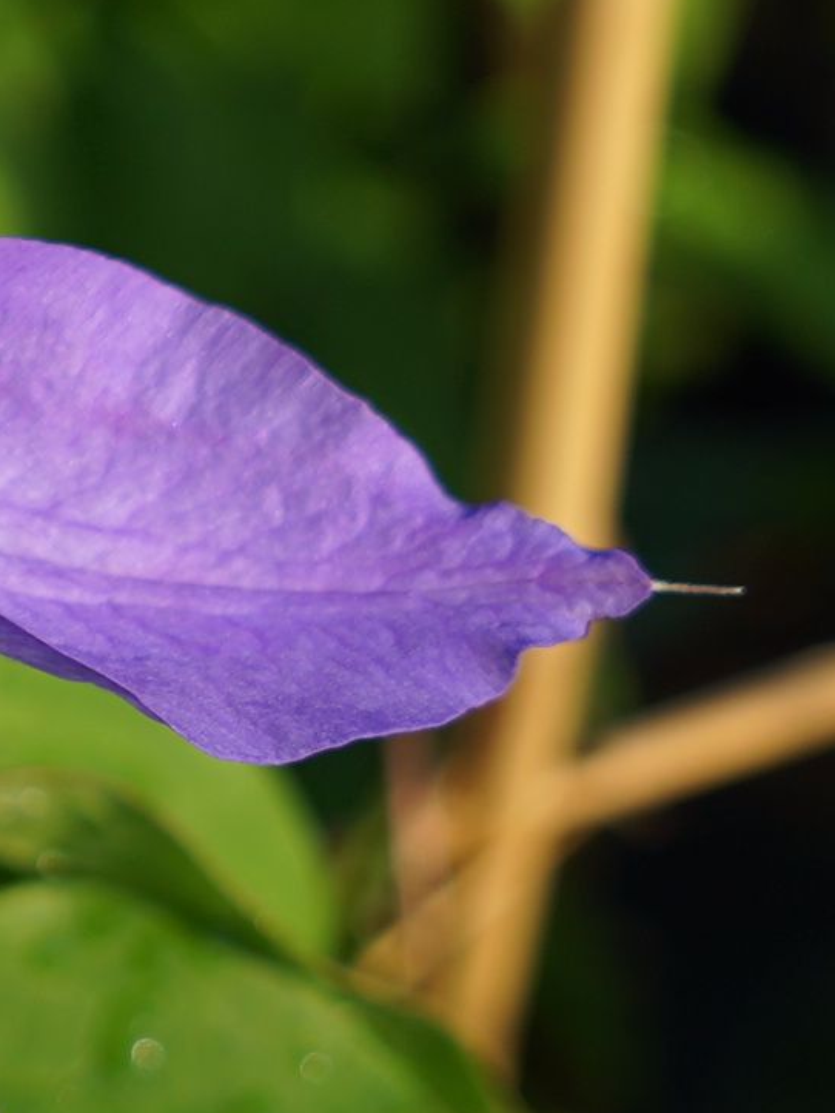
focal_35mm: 152
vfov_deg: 12.9
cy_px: 276
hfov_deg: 8.8
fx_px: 4886
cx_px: -1211
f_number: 4.5
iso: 100
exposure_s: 1/500
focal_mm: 38
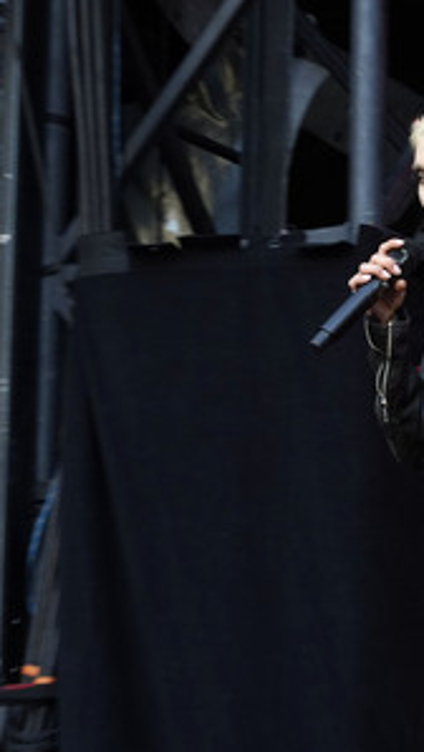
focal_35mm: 141
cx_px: 468
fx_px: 2813
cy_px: 376
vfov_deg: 15.2
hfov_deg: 8.5
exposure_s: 1/200
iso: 1600
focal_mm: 89
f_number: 8
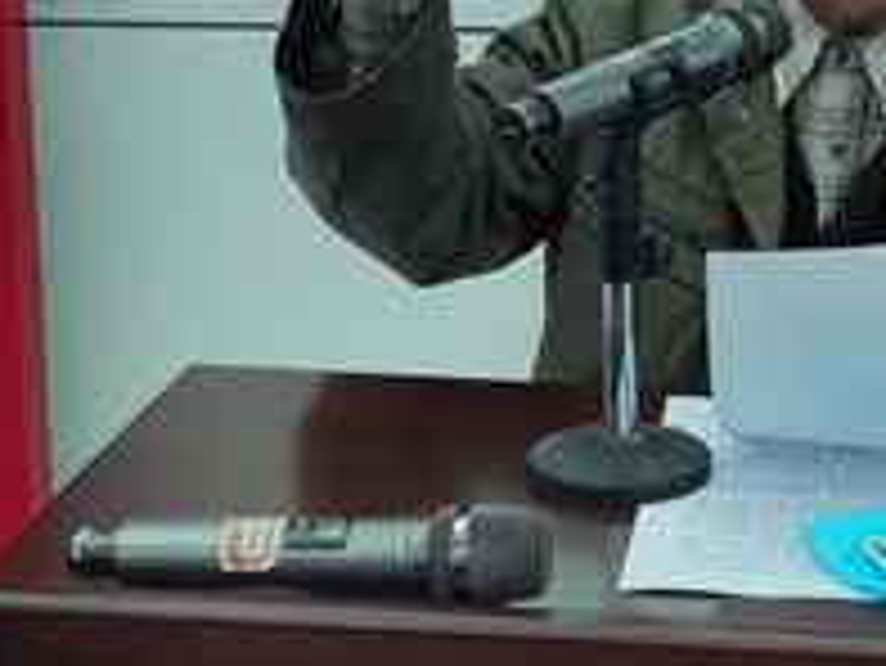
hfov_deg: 20.7
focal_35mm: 94
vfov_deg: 15.4
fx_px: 2407
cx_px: 643
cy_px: -25
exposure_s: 1/100
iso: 160
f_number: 1.8
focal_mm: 5.58
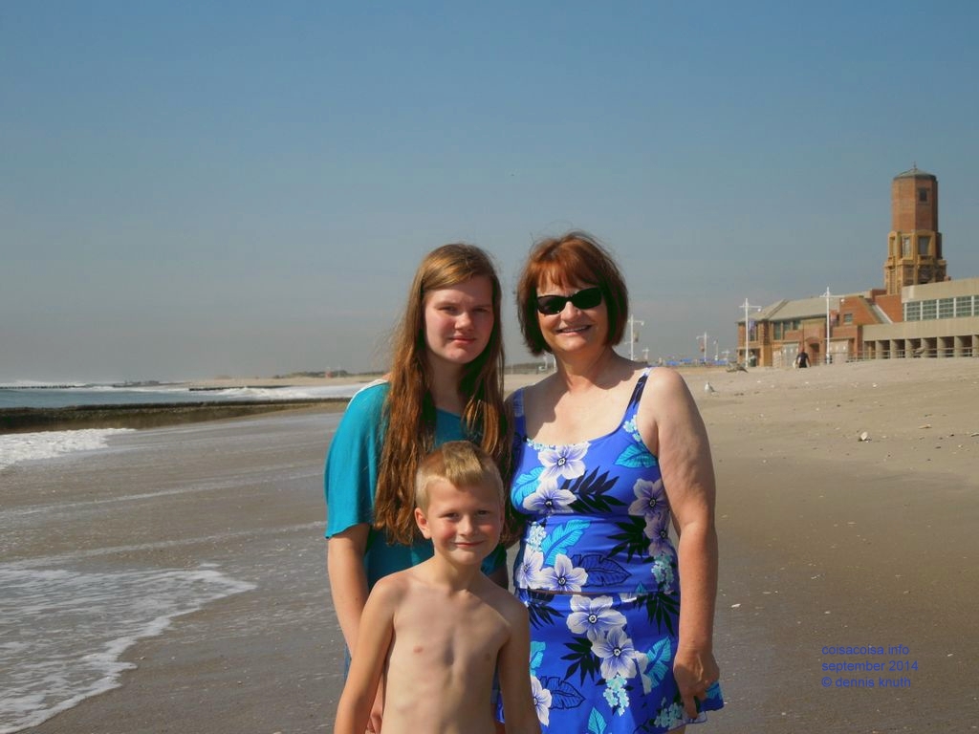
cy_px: 367
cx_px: 490
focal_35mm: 61
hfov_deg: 31.7
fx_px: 1725
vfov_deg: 24.0
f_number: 8.6
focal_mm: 11
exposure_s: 1/320
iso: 100
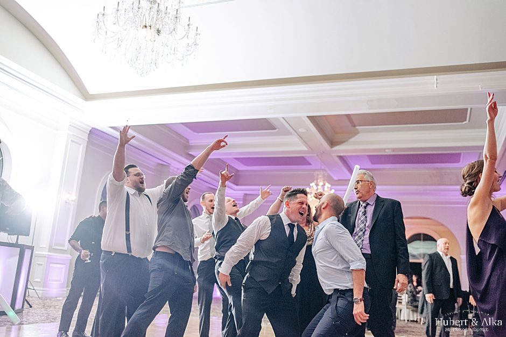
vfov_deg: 37.9
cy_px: 168
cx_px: 253
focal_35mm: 35
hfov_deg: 54.4
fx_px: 492
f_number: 1.8
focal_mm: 35
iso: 800
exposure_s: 1/100
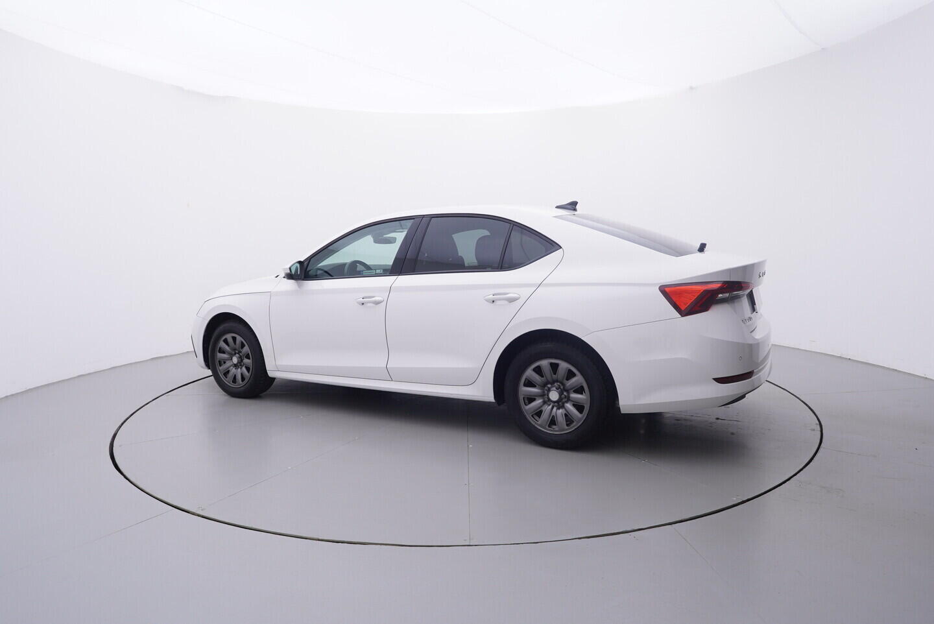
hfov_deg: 77.3
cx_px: 467
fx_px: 584
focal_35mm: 22
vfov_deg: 56.2
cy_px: 312
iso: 200
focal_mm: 15
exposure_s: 1/80
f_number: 5
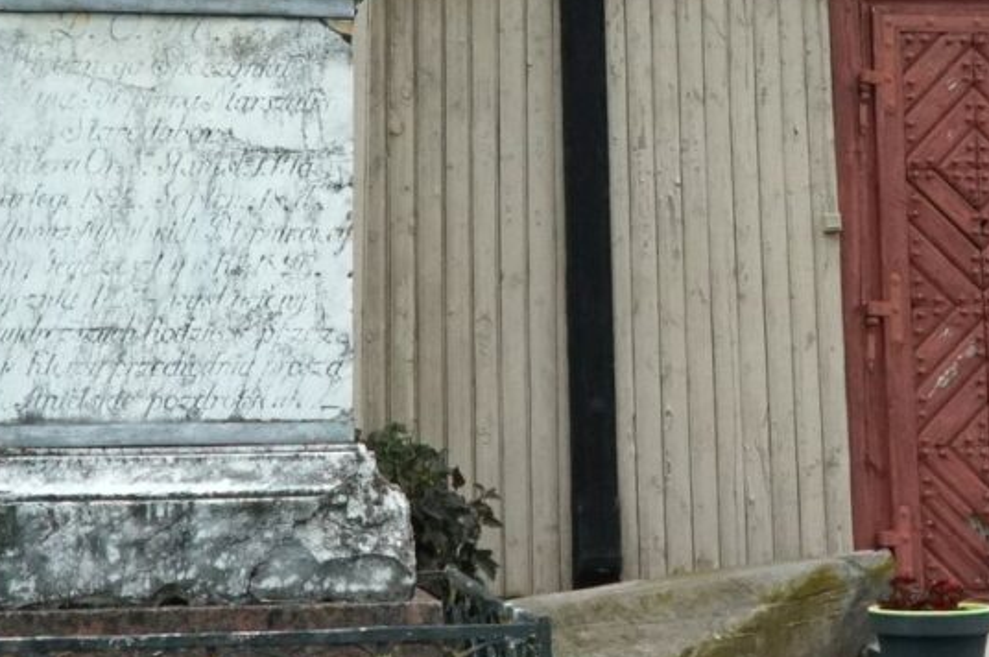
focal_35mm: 65
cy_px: 188
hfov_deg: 30.6
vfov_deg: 20.7
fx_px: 1784
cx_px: 712
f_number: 22
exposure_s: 1/500
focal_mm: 23
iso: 4000
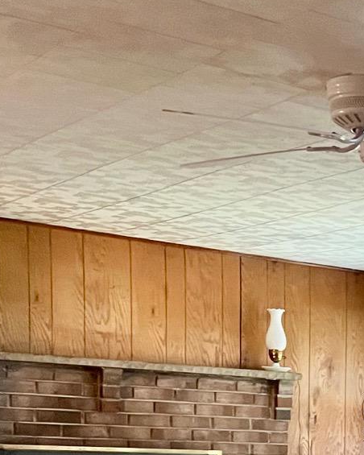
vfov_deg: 19.4
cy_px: 573
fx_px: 1239
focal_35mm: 92
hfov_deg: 14.3
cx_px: 702
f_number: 1.5
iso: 500
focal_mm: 5.7
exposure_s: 1/40
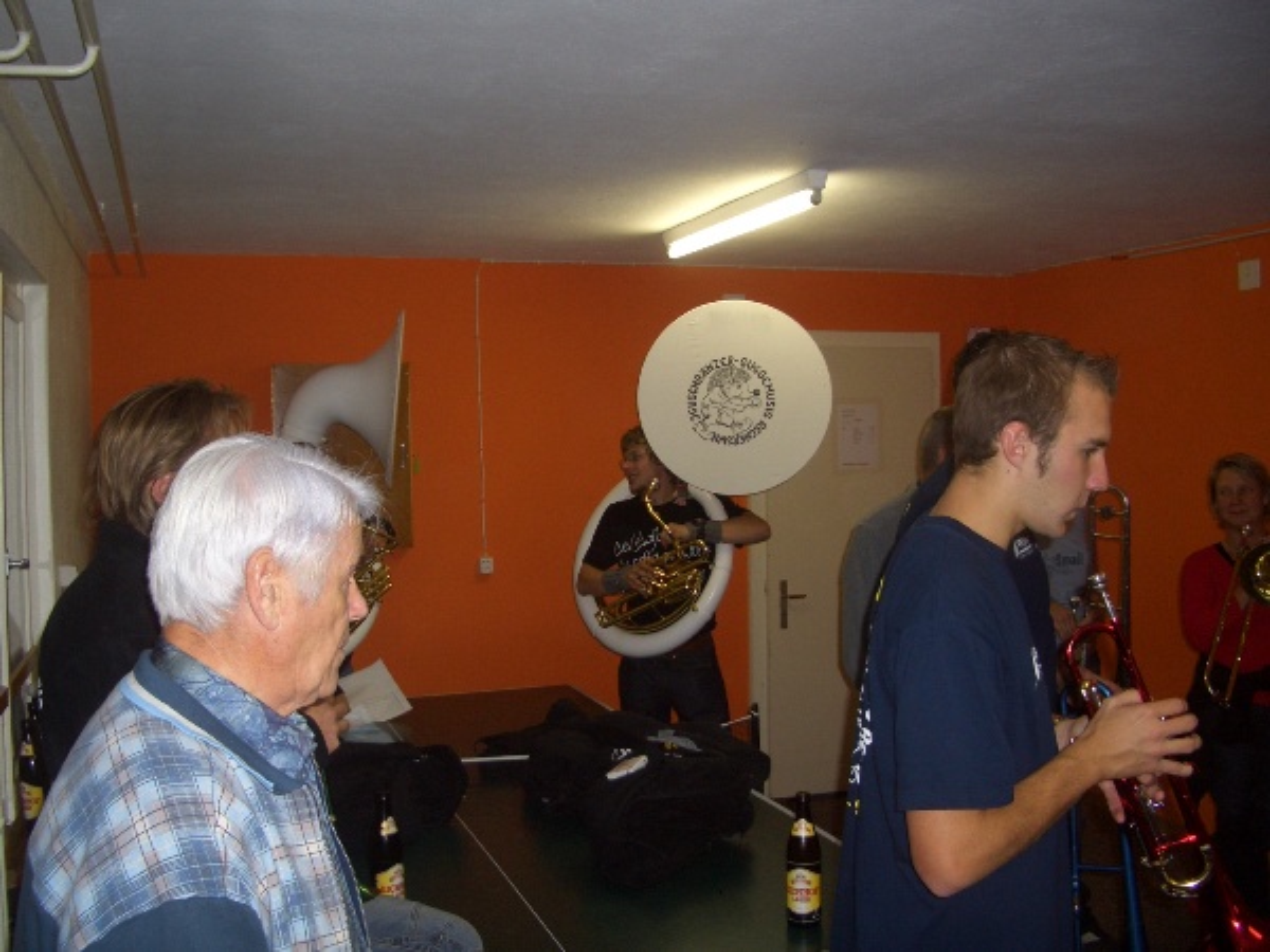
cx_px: 635
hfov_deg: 52.6
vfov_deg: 40.7
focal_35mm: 35
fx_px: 1284
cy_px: 476
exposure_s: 1/60
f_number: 2.6
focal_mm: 5.8
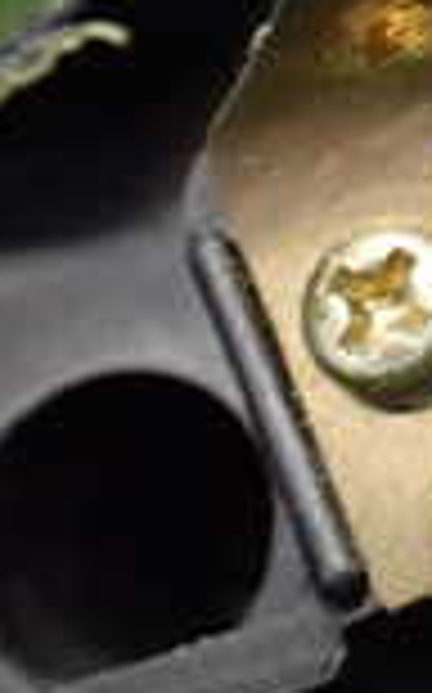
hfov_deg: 9.5
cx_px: 981
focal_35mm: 124
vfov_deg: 16.3
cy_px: -108
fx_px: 2340
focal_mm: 5.4
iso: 800
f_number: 2.3
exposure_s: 1/80
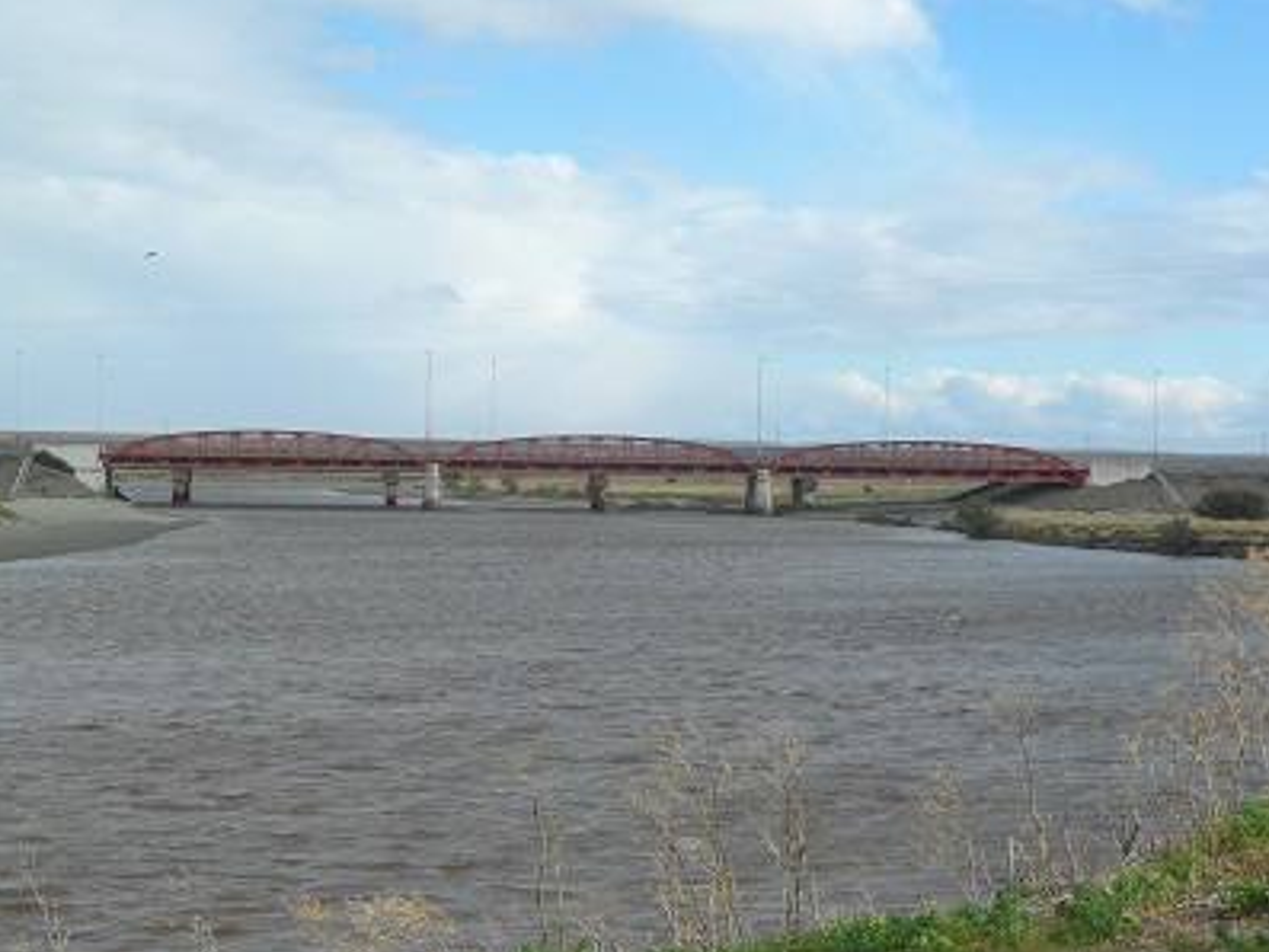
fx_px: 2677
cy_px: 497
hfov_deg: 26.6
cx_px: 547
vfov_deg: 20.2
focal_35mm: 73
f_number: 5.6
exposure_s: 1/350
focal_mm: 11.2
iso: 80
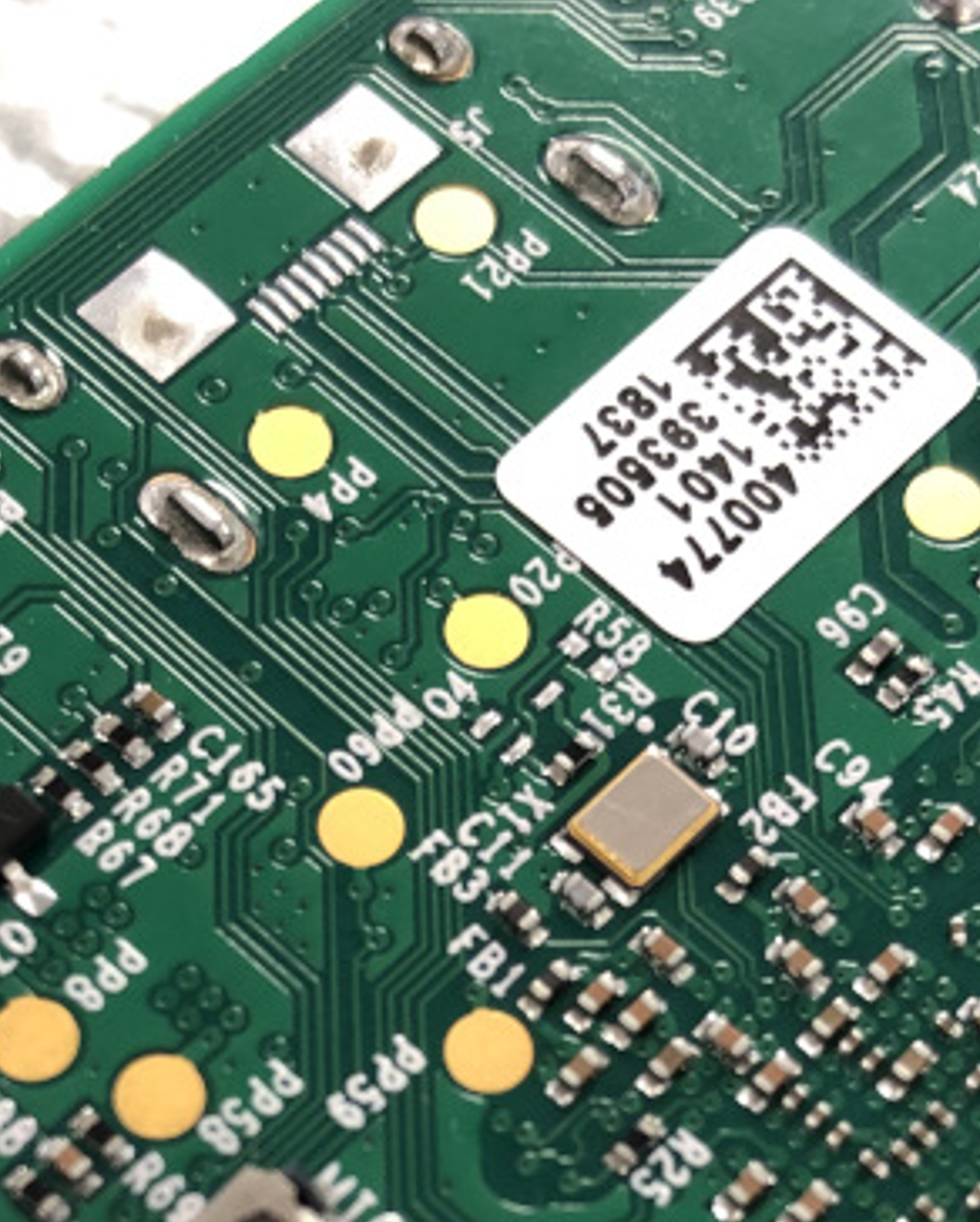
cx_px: 362
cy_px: 1217
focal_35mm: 80
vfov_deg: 22.9
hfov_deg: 19.2
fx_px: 2896
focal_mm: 3.99
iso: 40
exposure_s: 1/17
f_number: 1.8
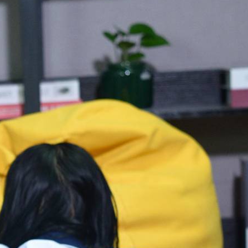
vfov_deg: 12.2
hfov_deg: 12.0
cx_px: -93
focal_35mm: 140
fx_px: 1135
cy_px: 284
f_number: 5
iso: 1250
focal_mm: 35
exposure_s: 1/200
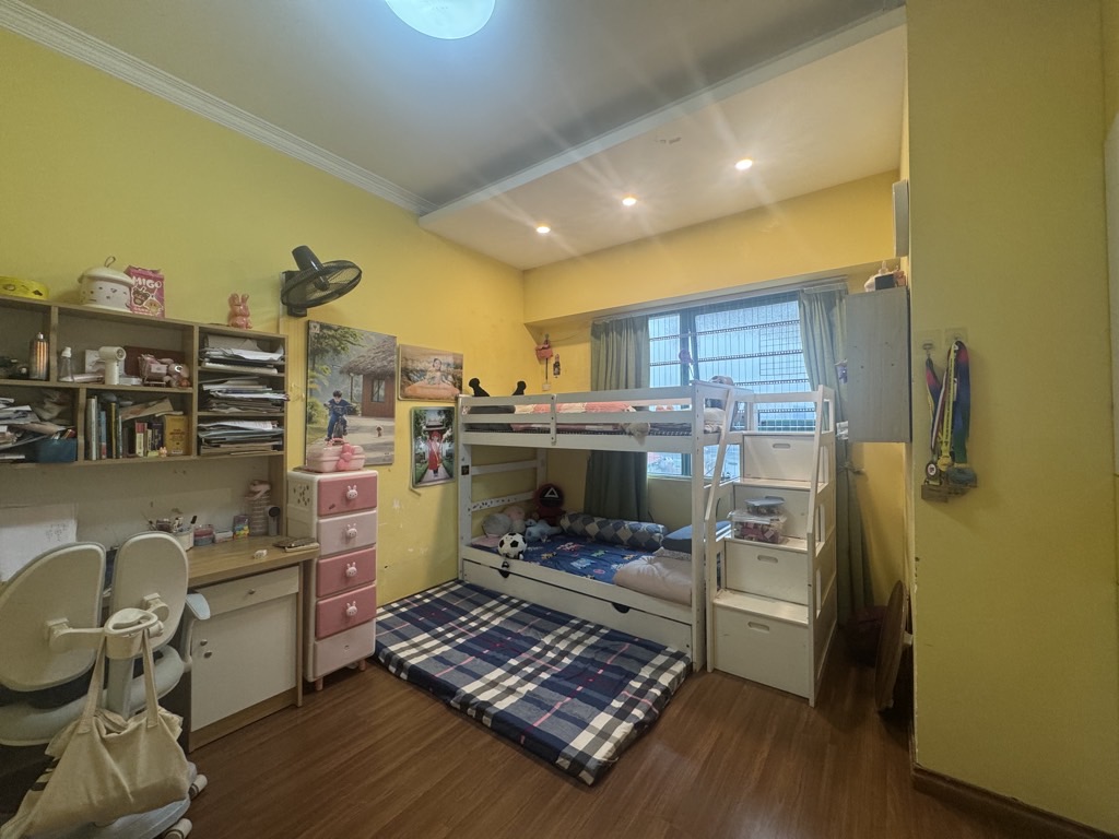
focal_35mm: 14
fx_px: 453
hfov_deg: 102.1
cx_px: 560
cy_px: 420
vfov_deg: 85.7
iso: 200
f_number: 2.2
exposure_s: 1/100
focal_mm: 2.22
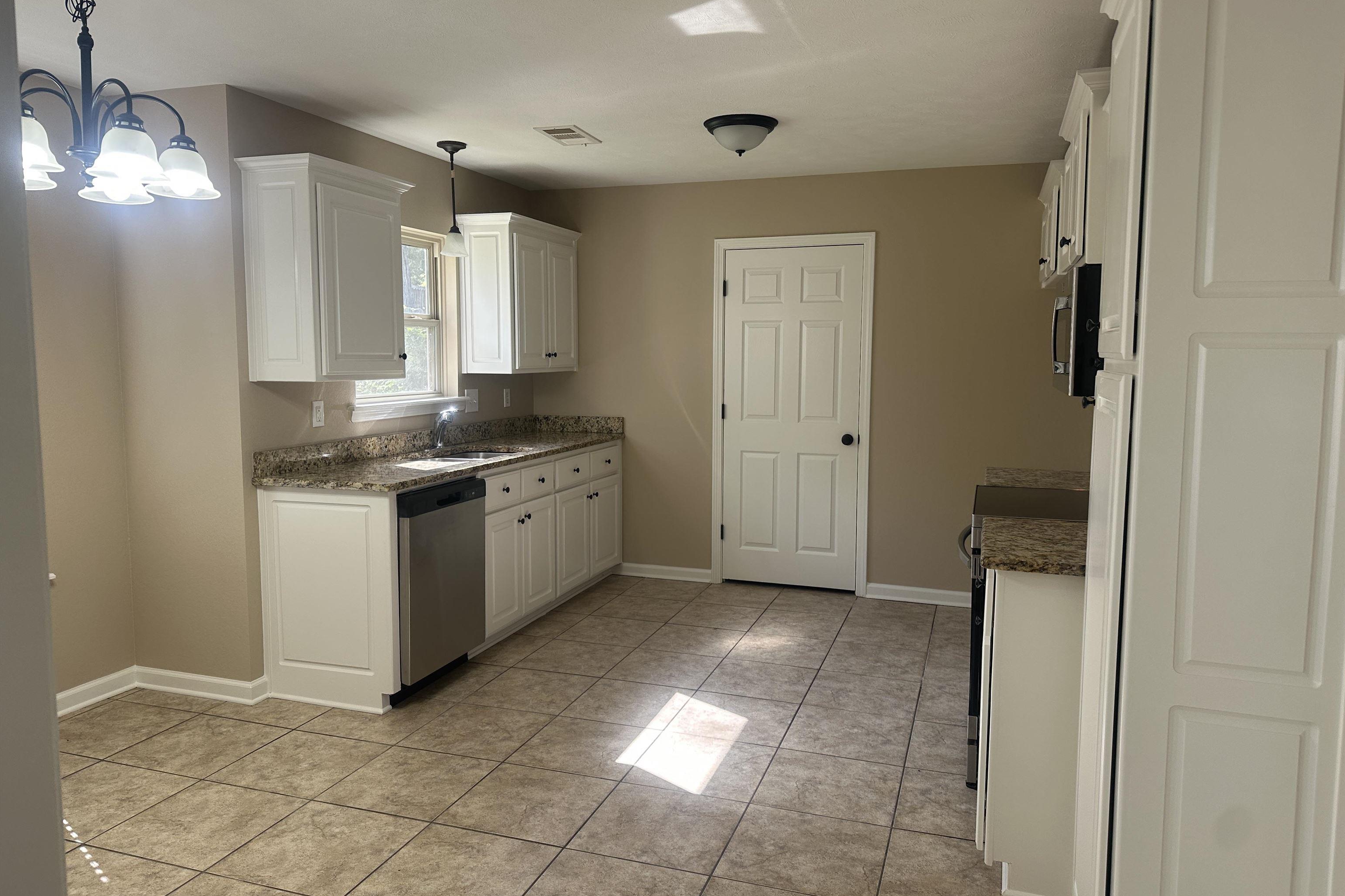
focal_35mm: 25
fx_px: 934
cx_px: 672
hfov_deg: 71.5
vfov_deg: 51.3
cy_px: 432
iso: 80
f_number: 1.78
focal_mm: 6.86
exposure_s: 1/180
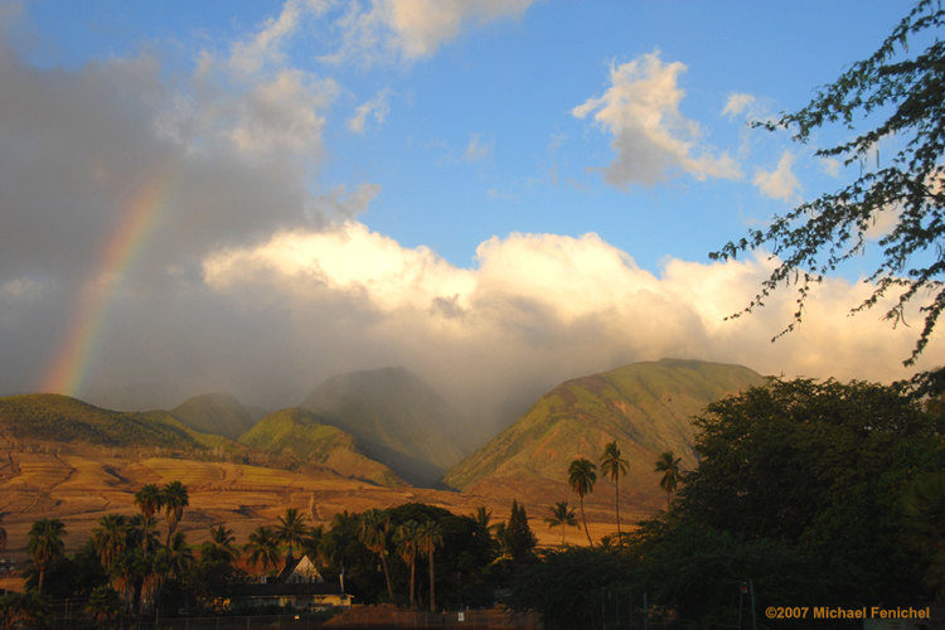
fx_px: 1260
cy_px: 315
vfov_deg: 28.1
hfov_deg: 41.1
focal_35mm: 48
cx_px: 472
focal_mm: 32
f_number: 7.1
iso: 100
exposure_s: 1/200
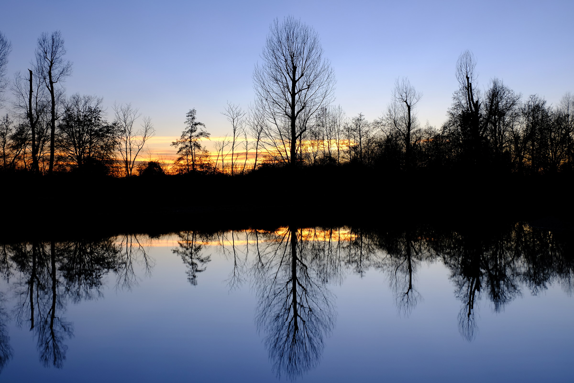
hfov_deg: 40.3
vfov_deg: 27.5
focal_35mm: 49
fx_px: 781
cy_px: 192
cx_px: 287
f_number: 9
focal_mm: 32.5
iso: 200
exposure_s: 1/6
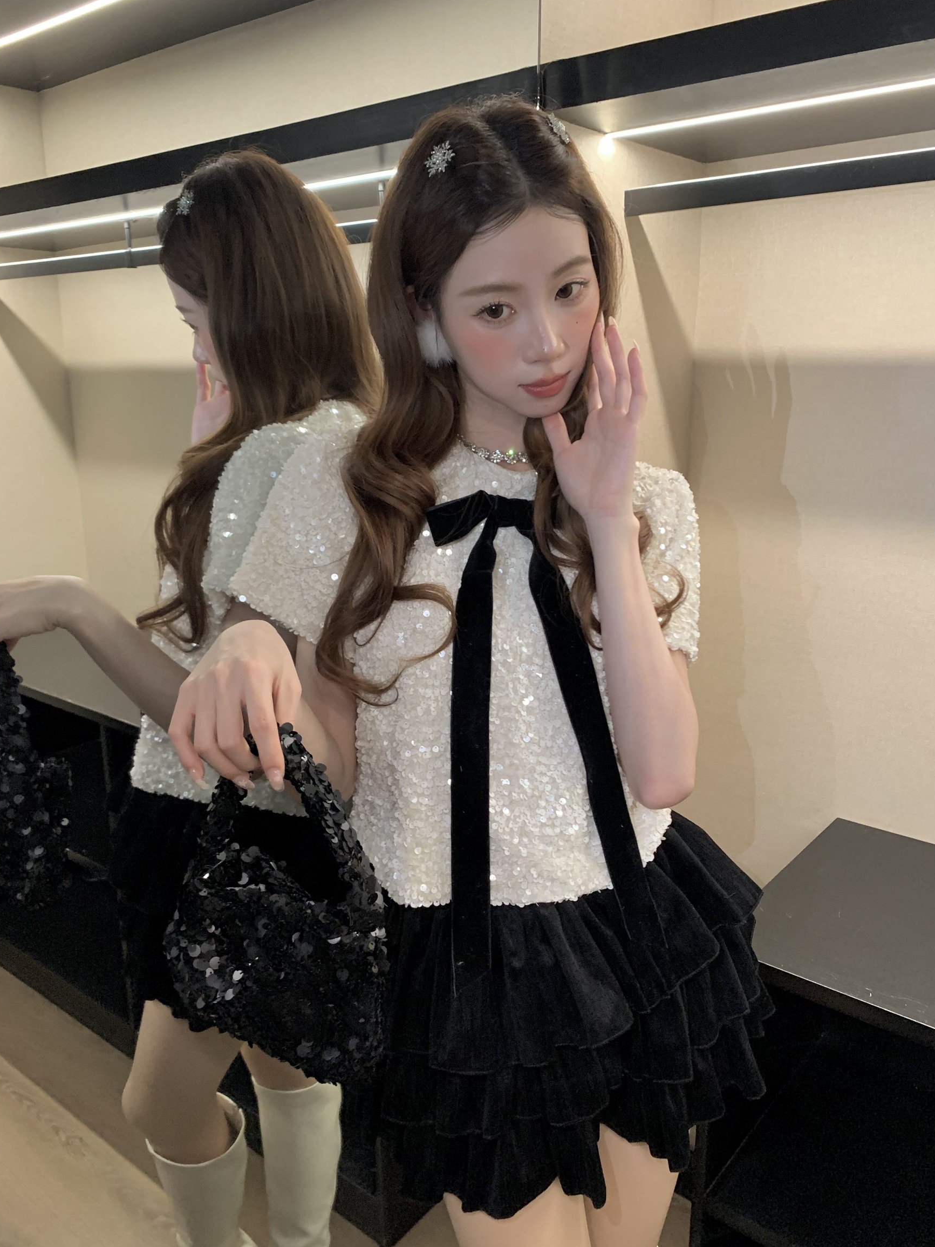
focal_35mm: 27
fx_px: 972
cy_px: 618
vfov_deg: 65.3
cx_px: 470
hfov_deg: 51.4
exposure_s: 1/60
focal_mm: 4.25
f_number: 1.8
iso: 250
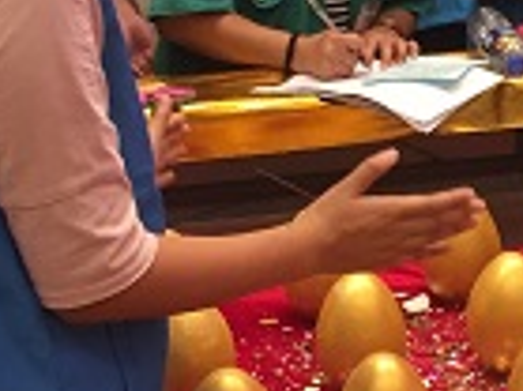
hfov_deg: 15.0
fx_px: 1887
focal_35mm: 125
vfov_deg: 11.8
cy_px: 150
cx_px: 689
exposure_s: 1/33
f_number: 2.2
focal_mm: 4.15
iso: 64
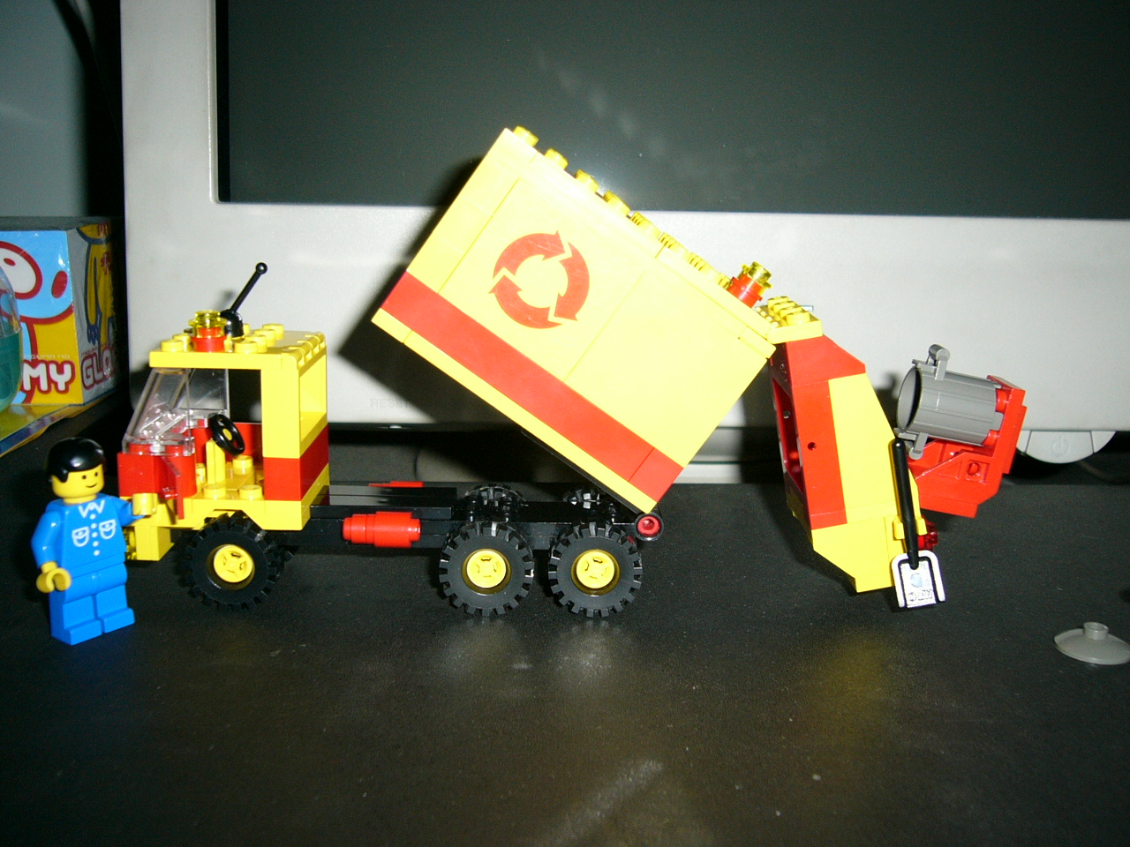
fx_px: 1143
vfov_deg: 40.7
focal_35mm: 35
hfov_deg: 52.6
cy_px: 424
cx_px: 565
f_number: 2.8
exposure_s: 1/60
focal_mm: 5.8
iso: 100
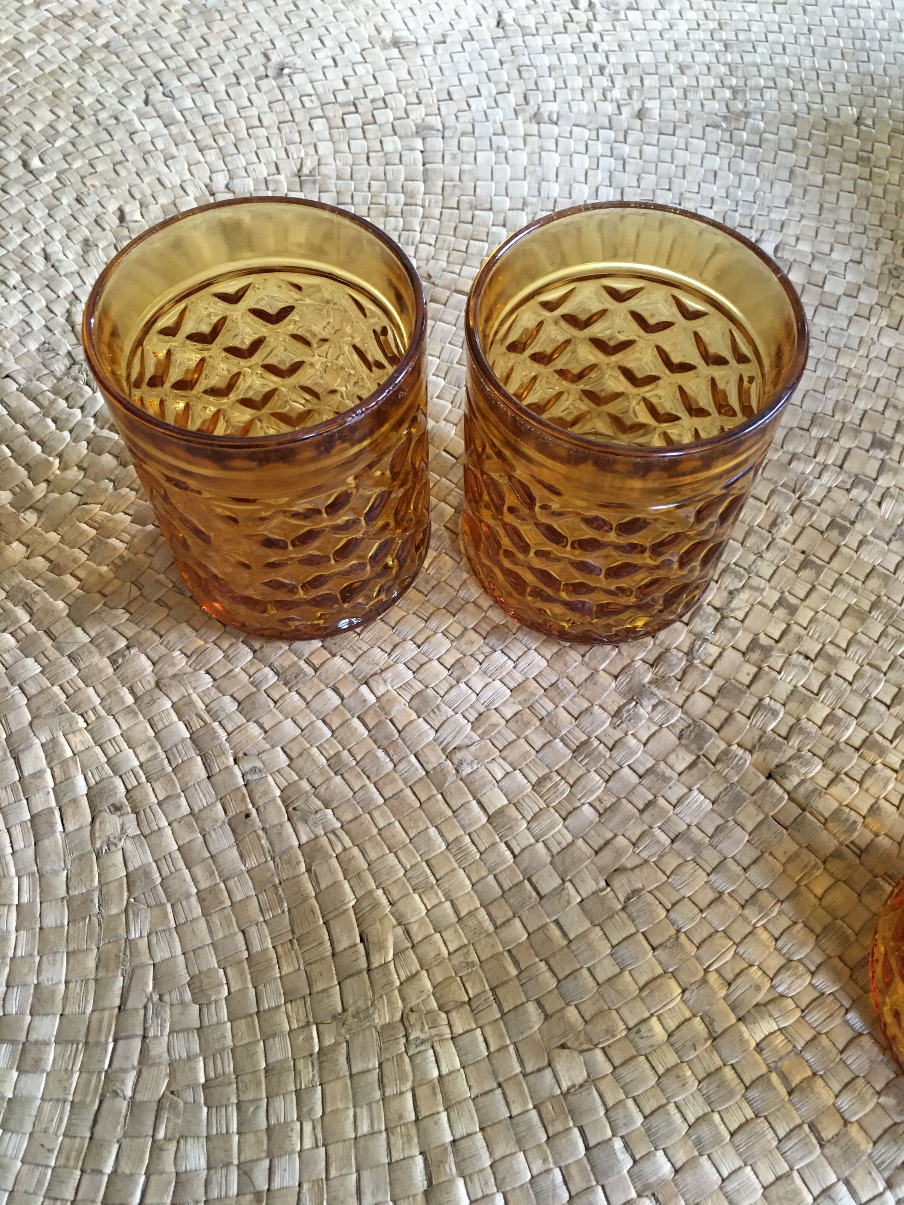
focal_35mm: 29
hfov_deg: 48.2
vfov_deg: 61.7
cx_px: 452
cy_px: 602
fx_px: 1010
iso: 200
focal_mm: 4.15
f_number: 2.2
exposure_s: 1/33
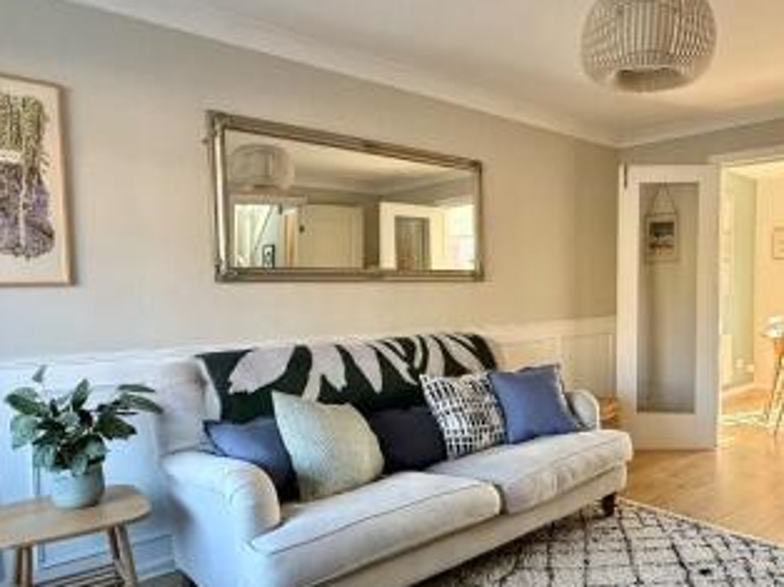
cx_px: 503
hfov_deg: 66.0
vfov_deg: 52.9
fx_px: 588
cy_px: 321
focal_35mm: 26
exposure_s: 1/99
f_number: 2.2
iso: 250
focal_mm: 2.22
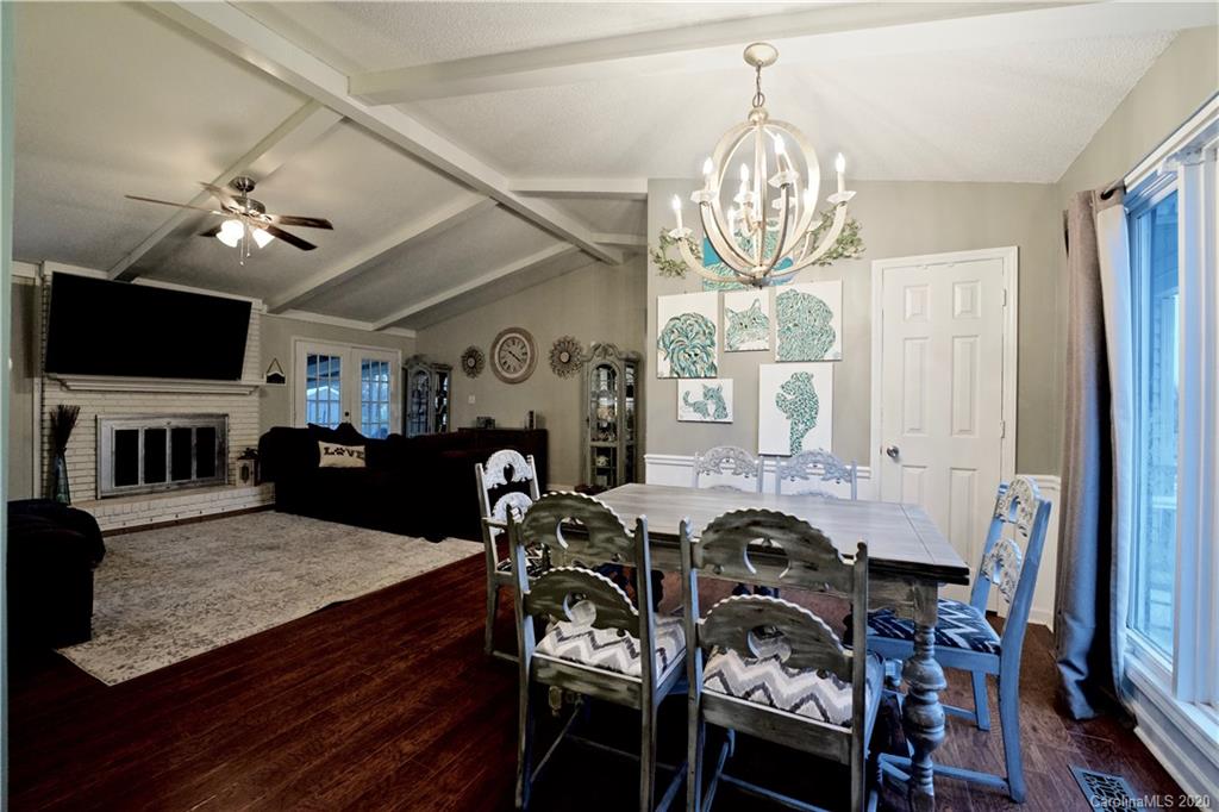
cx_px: 610
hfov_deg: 104.3
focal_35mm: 14
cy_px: 406
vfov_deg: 81.2
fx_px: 474
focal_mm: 14
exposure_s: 1/160
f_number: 3.2
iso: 800
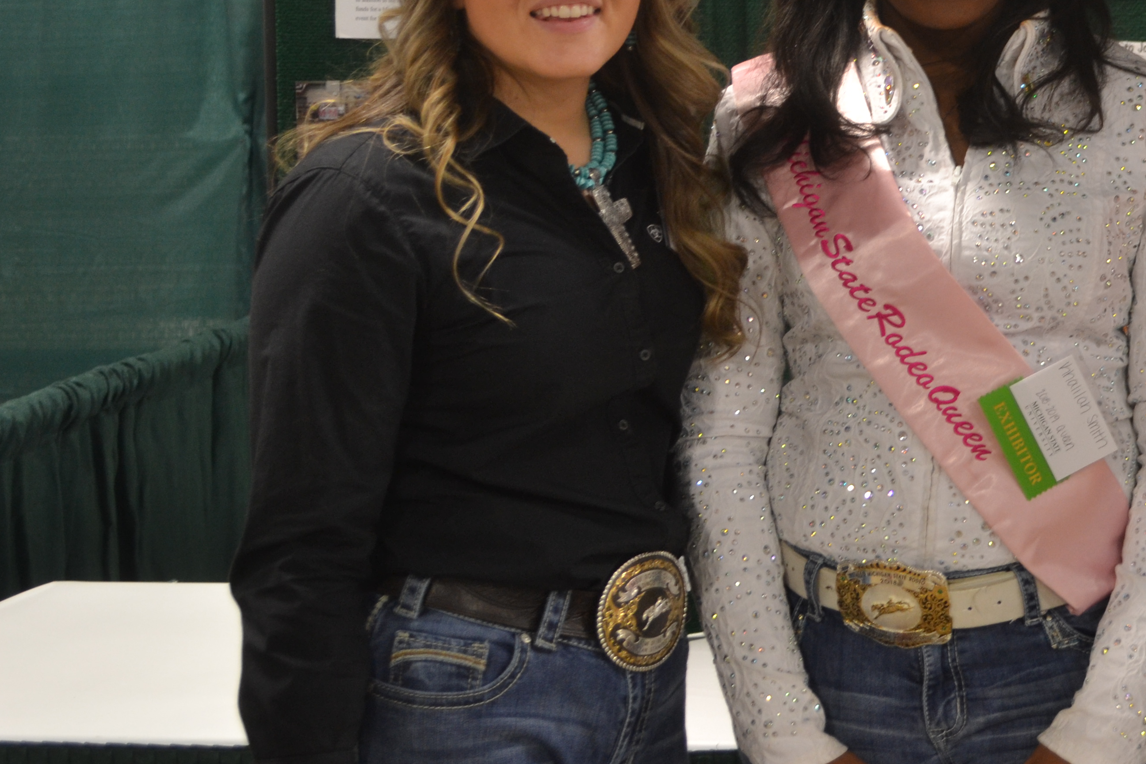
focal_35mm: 80
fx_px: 2546
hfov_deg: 24.7
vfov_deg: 17.0
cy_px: 173
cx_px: 993
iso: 450
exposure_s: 1/15
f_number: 4.5
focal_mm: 30
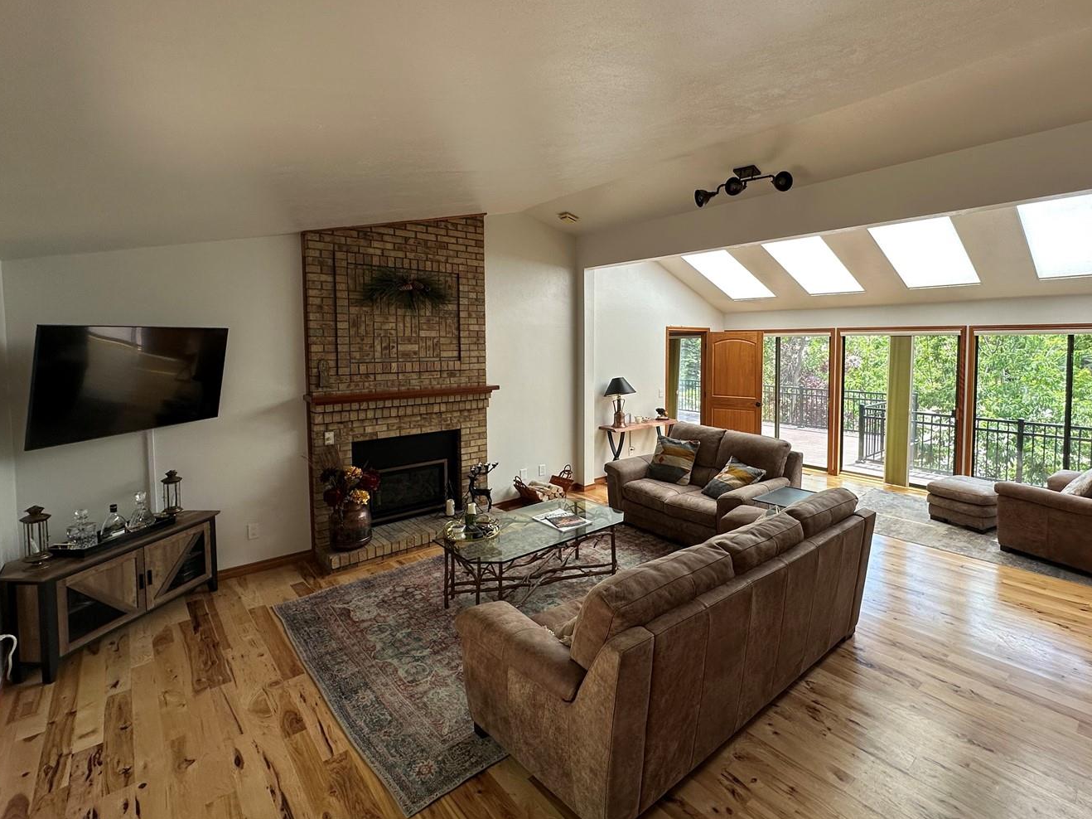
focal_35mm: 17
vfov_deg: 74.5
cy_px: 370
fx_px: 536
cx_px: 641
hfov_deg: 90.2
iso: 50
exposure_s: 1/99
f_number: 2.2
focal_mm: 2.22
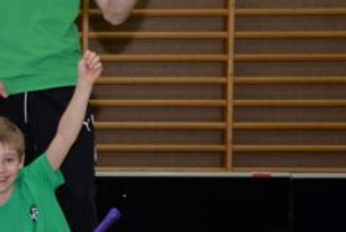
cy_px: 136
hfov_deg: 13.2
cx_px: -188
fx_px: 1405
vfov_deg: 9.4
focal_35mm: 146
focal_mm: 30
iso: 200
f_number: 5
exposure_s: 1/60
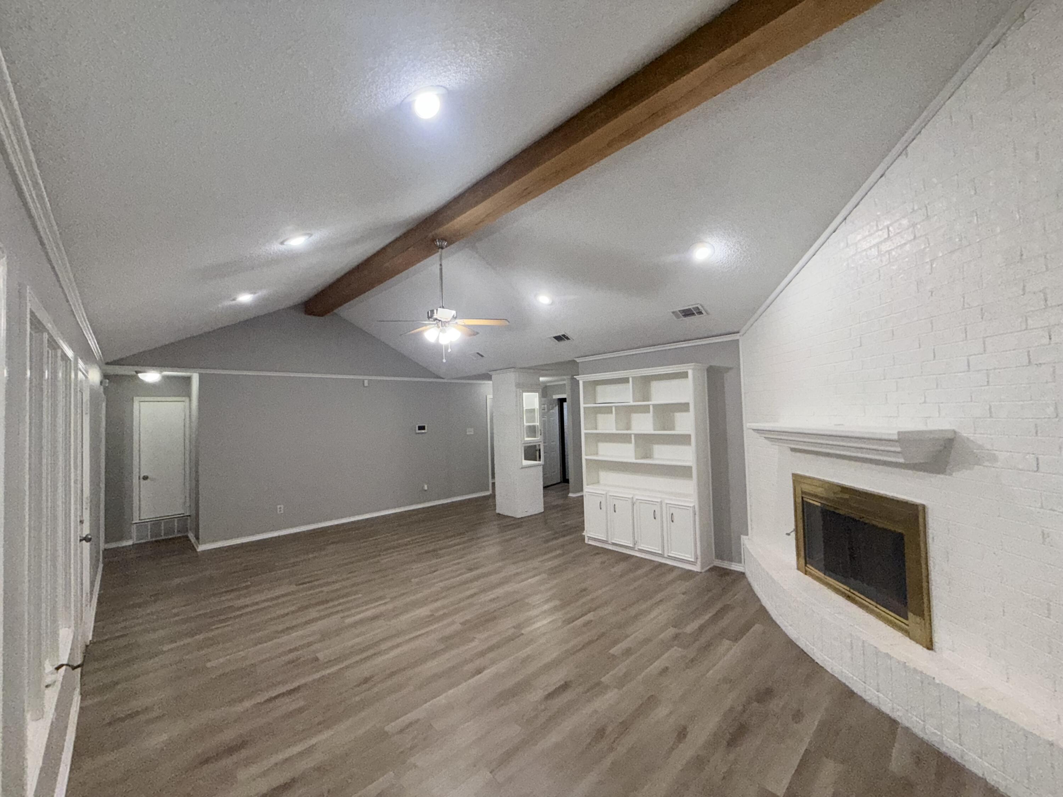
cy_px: 398
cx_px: 532
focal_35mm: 14
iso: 160
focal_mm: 2.22
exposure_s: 1/120
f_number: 2.2
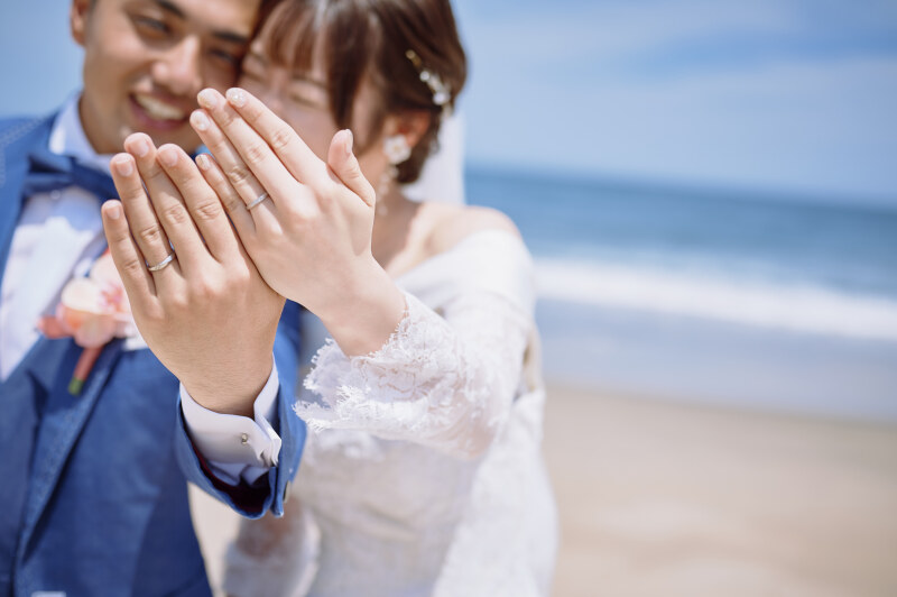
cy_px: 298
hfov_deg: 39.6
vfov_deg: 26.9
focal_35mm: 50
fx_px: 1245
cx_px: 448
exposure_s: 1/2000
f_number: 2.8
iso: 125
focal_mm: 50
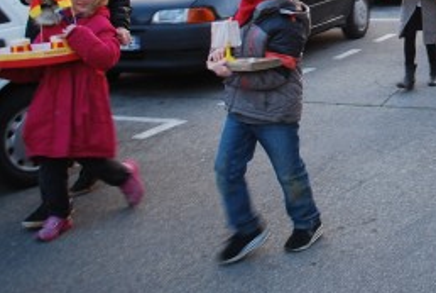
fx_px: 813
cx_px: 512
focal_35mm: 67
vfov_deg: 19.4
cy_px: -40
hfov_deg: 26.9
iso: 200
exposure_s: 1/30
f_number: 3.8
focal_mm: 18
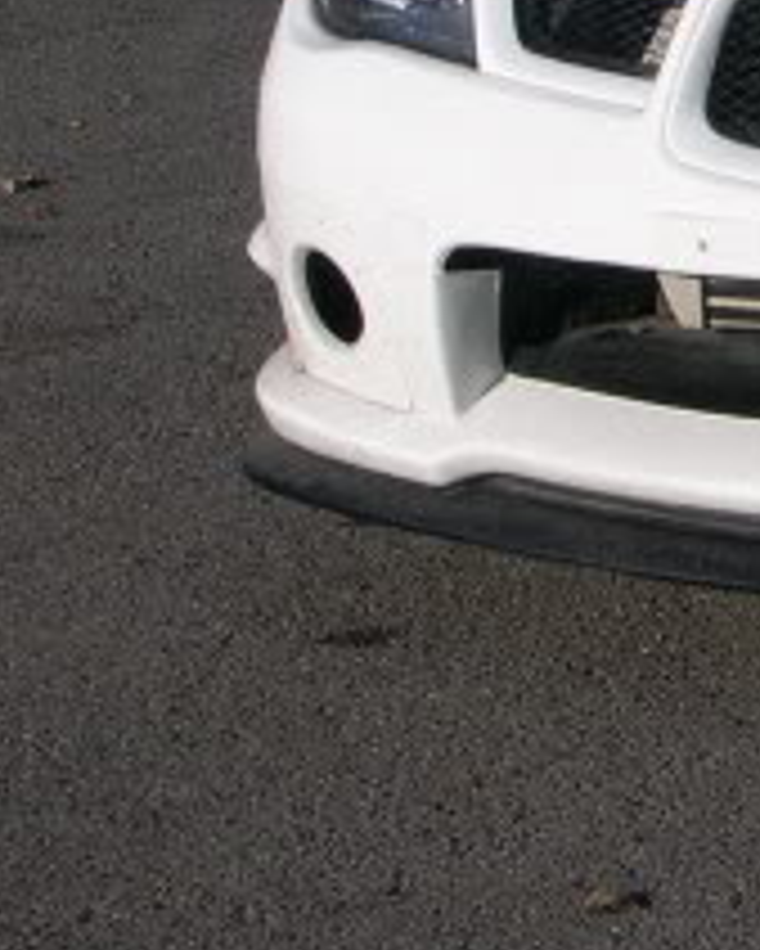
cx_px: 1650
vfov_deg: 7.2
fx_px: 7474
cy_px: -158
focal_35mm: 266
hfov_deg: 5.7
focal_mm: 15.3
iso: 100
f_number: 10.4
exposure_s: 1/152
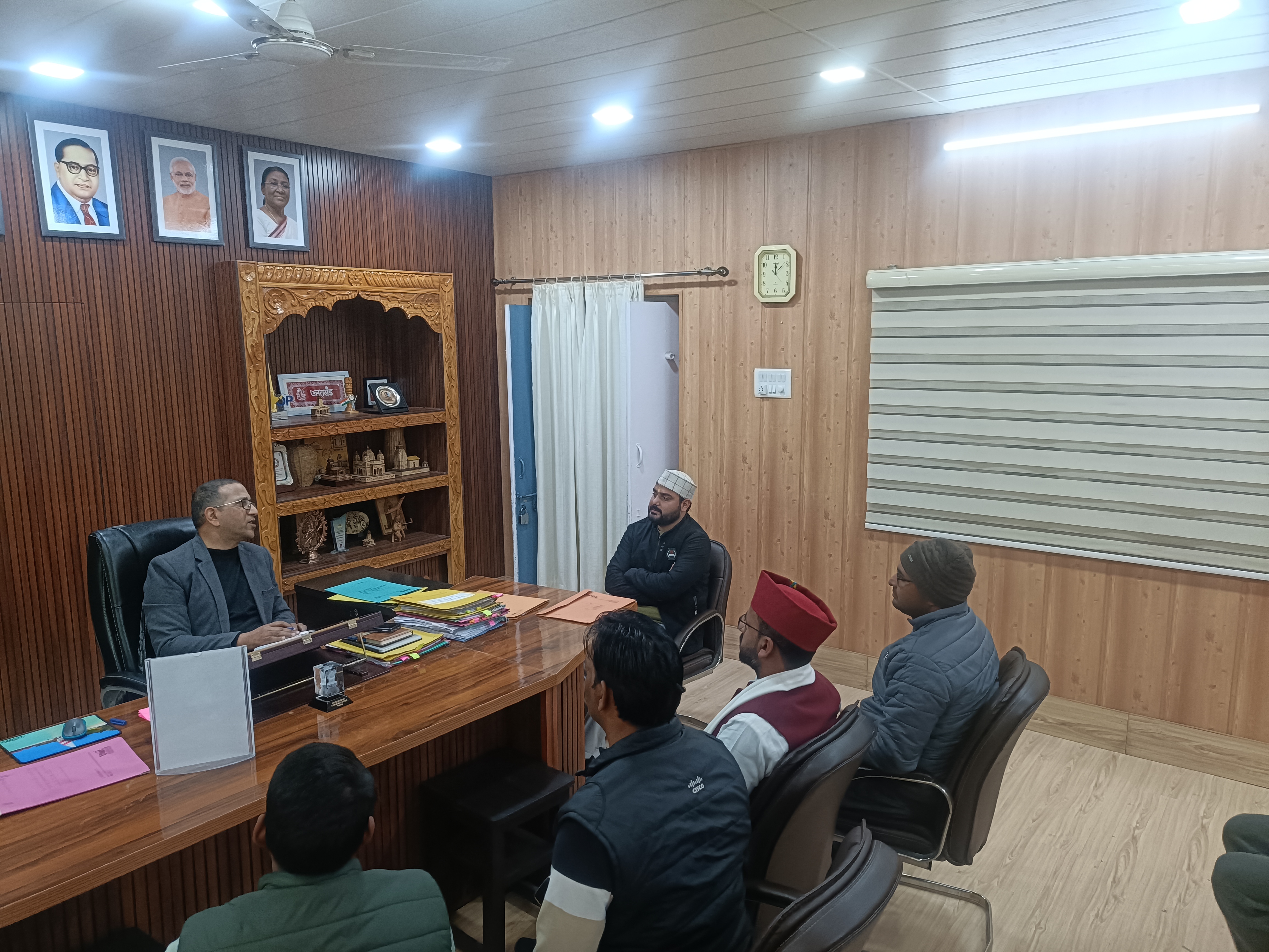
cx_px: 634
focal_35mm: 25
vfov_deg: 54.9
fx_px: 916
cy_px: 476
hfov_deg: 69.4
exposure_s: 1/50
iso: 640
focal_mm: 4.7
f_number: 1.7
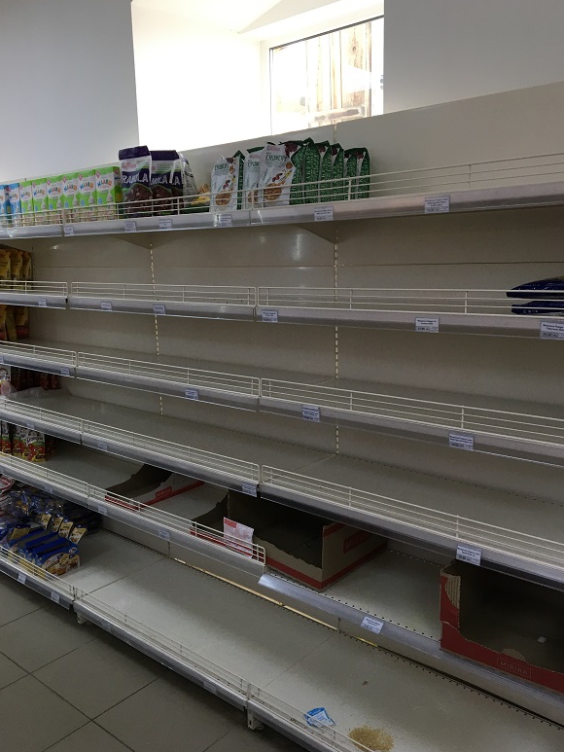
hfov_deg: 46.8
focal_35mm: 30
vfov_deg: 60.0
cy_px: 376
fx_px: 652
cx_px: 282
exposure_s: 1/33
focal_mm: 4.15
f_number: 2.2
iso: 50
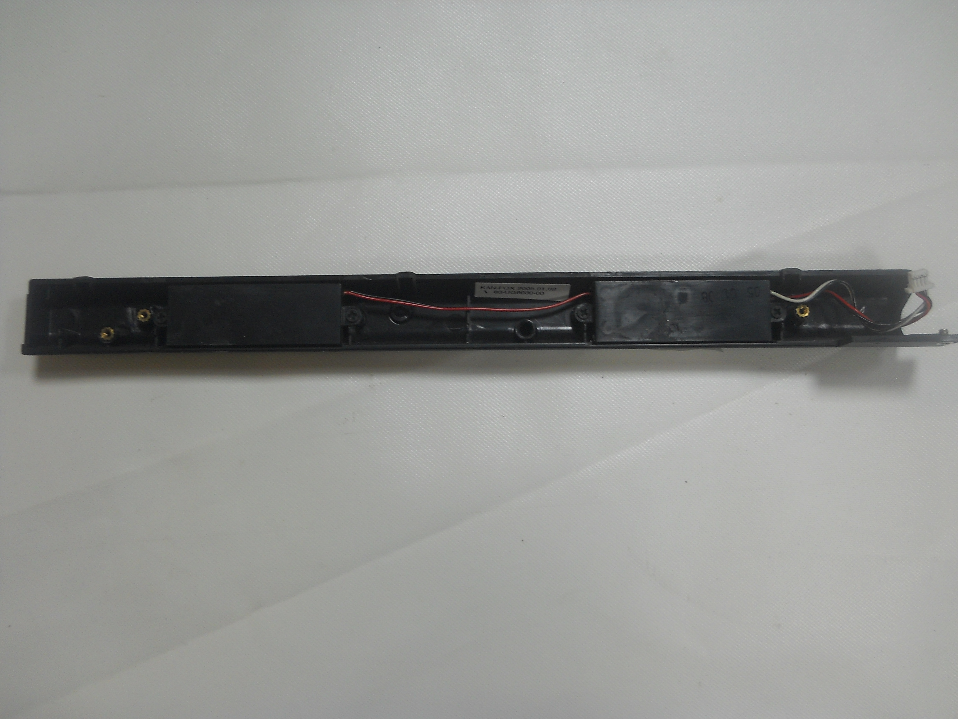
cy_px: 360
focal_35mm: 41
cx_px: 479
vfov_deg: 35.1
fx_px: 1135
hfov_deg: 45.8
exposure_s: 1/30
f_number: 3.1
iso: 160
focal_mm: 6.72
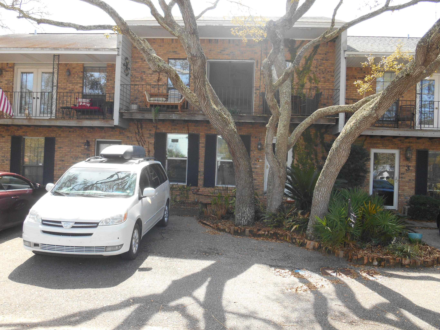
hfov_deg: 54.0
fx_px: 432
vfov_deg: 41.8
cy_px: 171
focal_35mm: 34
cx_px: 218
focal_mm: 5.5
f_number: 3.6
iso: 80
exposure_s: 1/125
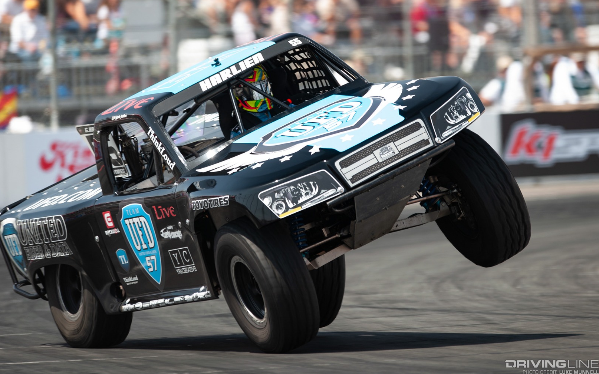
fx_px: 6676
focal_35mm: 409
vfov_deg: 3.2
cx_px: 299
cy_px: 175
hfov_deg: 5.1
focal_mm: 400
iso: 100
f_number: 3.2
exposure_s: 1/250
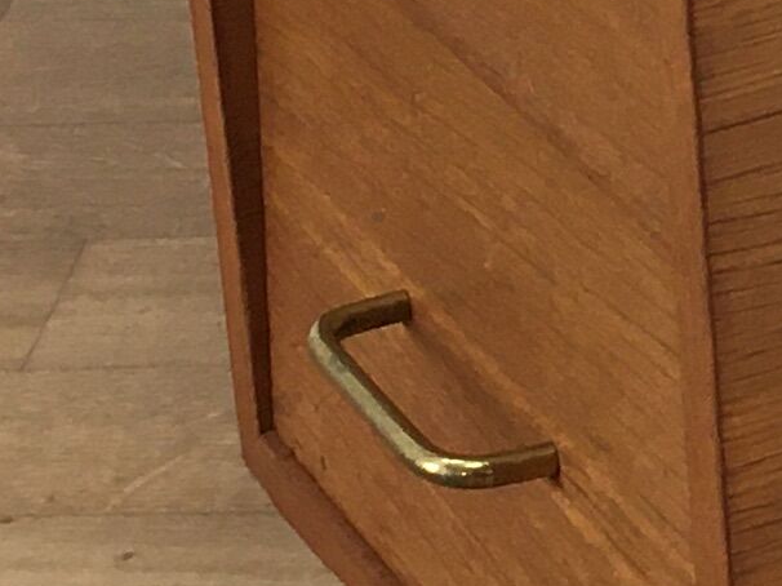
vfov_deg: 7.5
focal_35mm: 193
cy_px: -339
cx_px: 1208
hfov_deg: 9.9
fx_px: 4358
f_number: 2.2
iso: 32
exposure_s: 1/33
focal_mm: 4.15
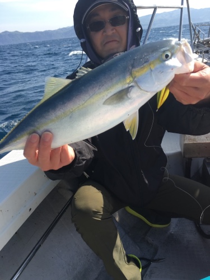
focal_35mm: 29
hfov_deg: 48.2
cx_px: 105
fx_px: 235
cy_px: 140
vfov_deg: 61.7
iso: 25
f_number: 2.2
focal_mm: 4.15
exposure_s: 1/746
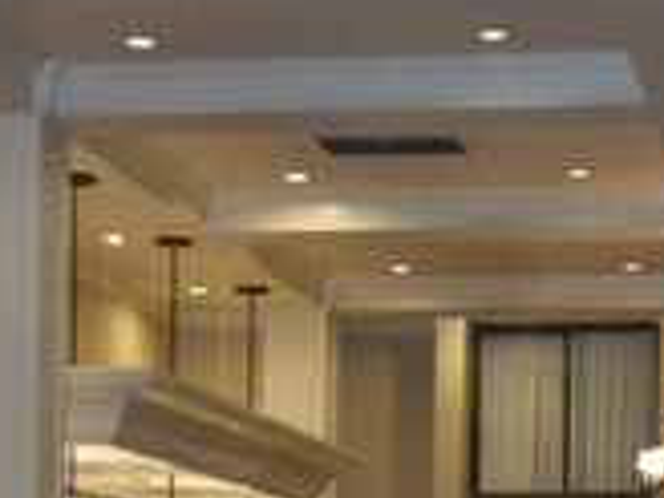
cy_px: 802
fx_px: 2590
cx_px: 449
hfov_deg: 14.6
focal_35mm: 135
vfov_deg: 10.5
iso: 1000
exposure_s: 1/60
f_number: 2.8
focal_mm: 7.9
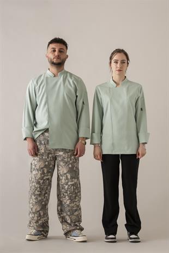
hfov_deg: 12.5
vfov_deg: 18.6
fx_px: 773
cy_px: 126
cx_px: 84
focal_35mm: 110
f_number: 11
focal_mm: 110
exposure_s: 1/160
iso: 320
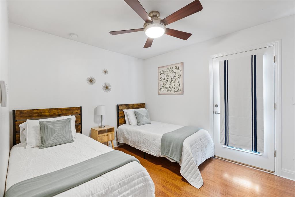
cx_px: 148
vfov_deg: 73.8
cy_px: 98
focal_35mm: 16
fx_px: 131
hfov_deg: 96.7
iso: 200
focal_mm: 16
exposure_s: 10
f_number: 6.3
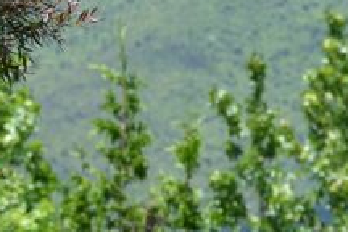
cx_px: 55
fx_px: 3605
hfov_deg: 5.5
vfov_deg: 3.7
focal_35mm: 373
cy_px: 103
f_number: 8
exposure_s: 1/250
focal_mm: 70
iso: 200
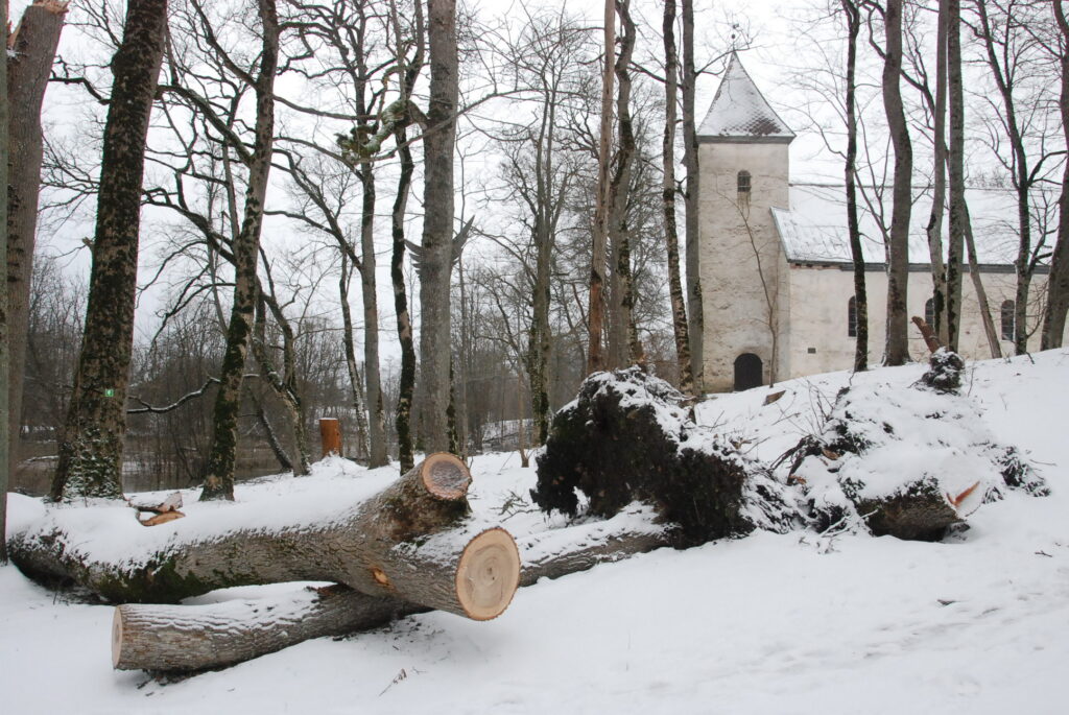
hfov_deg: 59.4
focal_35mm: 32
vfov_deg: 41.8
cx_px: 534
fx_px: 936
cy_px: 358
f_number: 10
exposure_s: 1/400
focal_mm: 21
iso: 1600
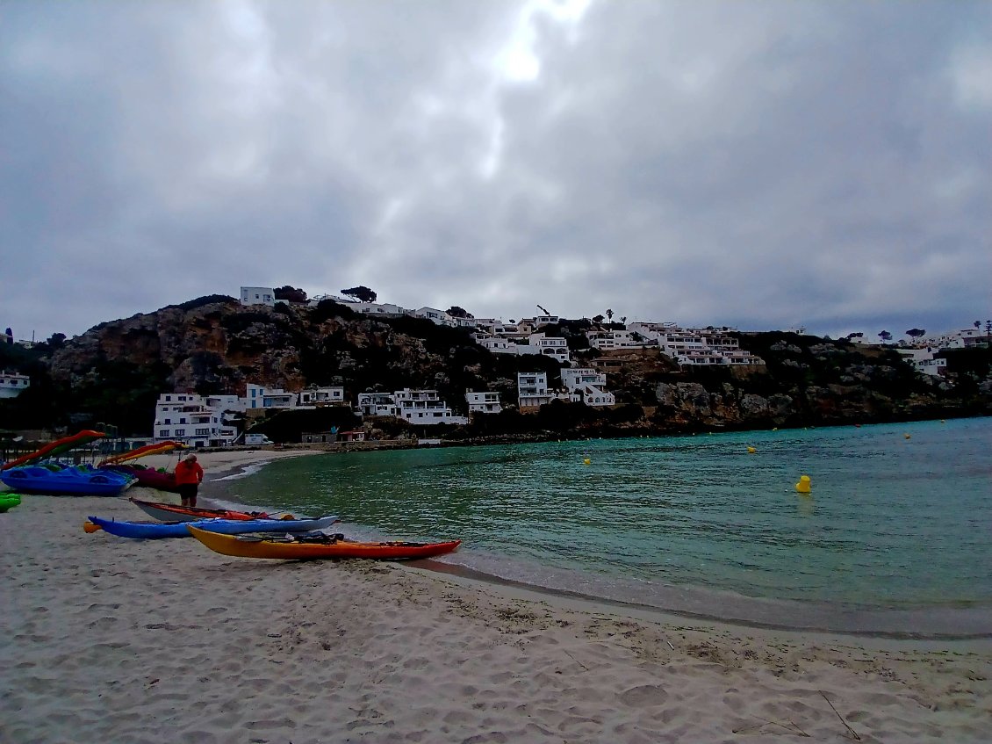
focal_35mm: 17
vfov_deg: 74.7
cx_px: 496
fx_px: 487
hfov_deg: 91.0
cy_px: 372
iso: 50
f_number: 2.2
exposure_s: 1/3333
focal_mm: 1.4
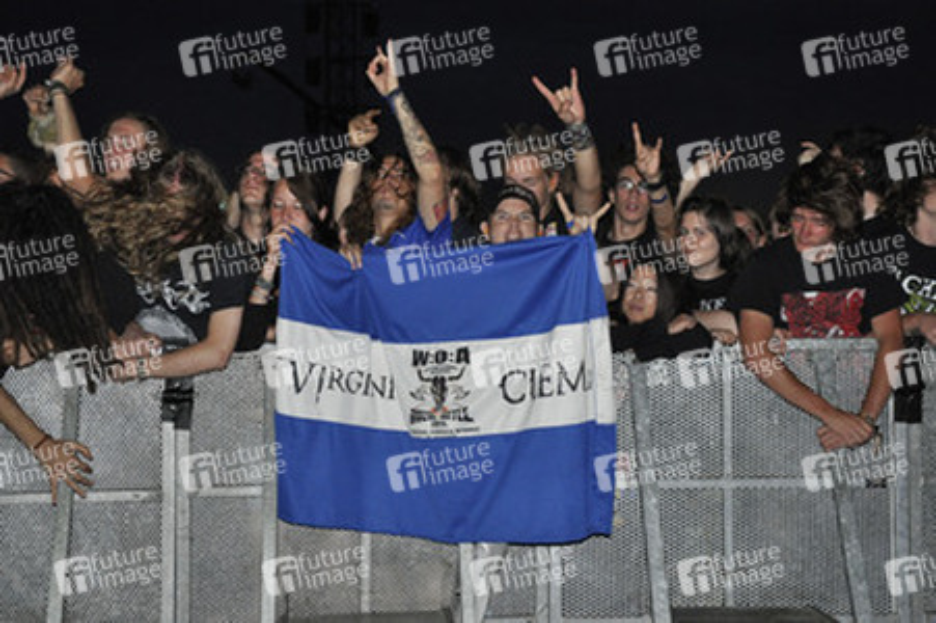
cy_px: 312
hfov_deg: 35.1
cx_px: 468
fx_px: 1481
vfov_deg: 23.7
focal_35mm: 57
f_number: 5
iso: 1600
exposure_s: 1/60
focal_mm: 38
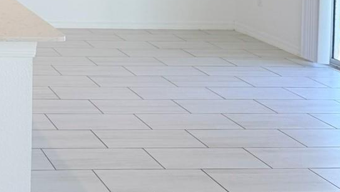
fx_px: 694
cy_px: -115
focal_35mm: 77
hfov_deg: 23.9
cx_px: -113
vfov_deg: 14.4
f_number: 1.78
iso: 80
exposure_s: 1/211
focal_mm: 6.76
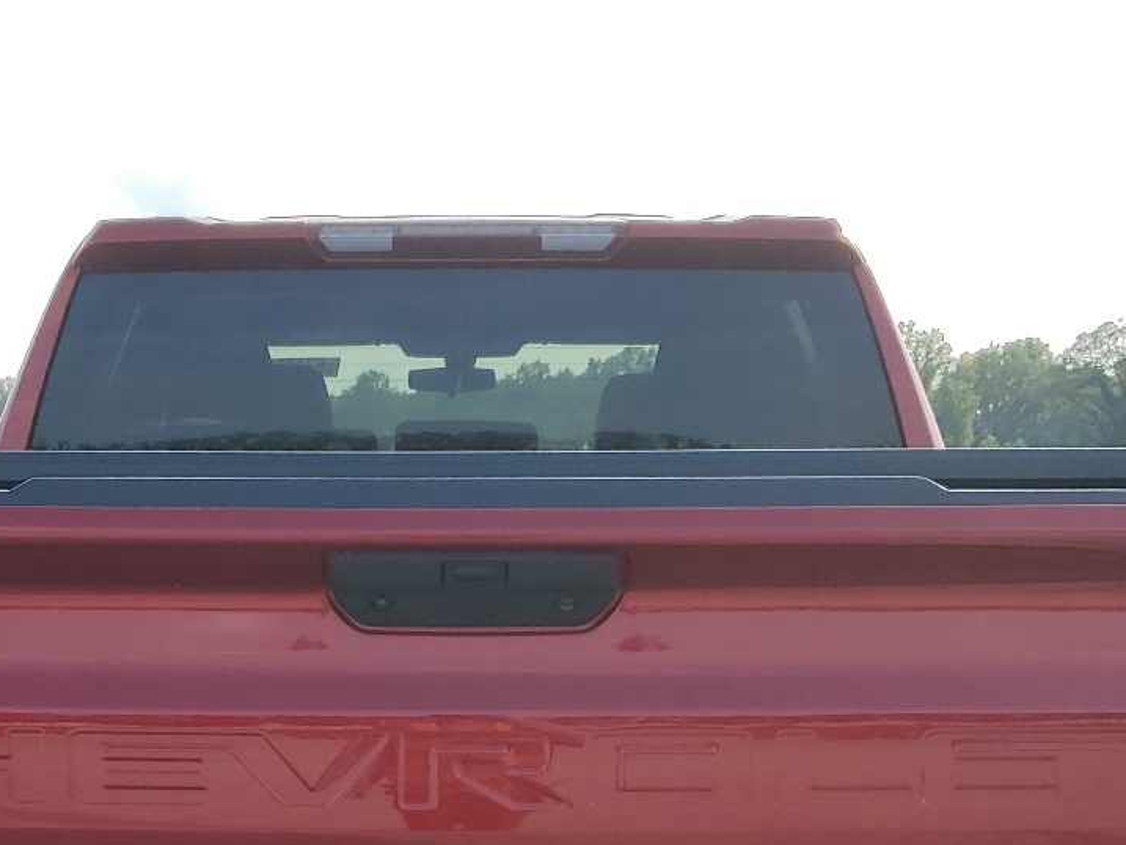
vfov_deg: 23.6
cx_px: 410
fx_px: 1887
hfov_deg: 33.0
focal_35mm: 58
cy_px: 941
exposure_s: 1/1667
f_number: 1.5
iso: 50
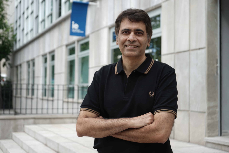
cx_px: 114
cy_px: 76
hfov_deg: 37.5
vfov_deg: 25.5
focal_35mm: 53
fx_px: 337
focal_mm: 53
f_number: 5
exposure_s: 1/100
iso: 50
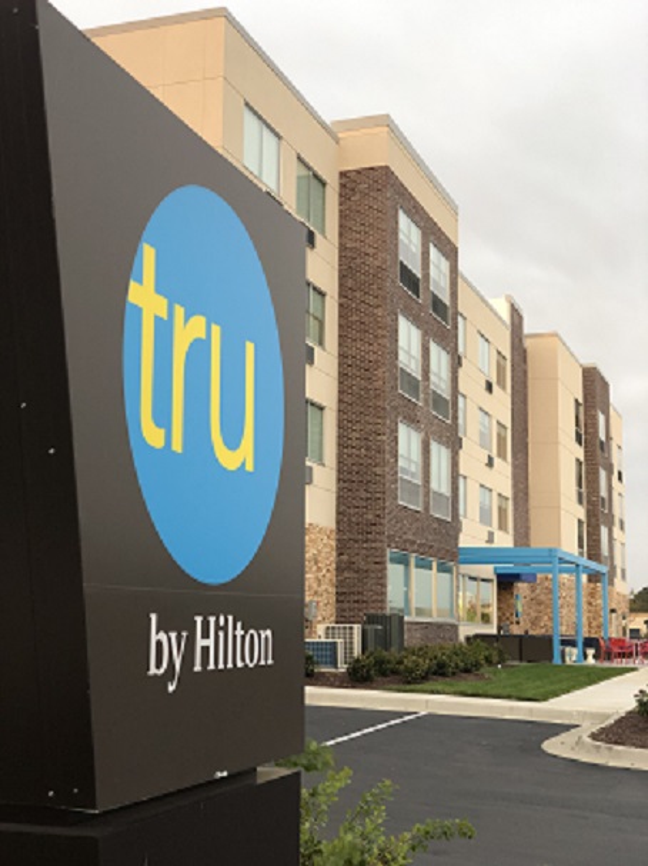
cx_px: 324
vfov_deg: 36.8
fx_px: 1299
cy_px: 433
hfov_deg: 28.0
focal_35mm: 52
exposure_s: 1/30
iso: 100
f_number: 2.4
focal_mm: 6
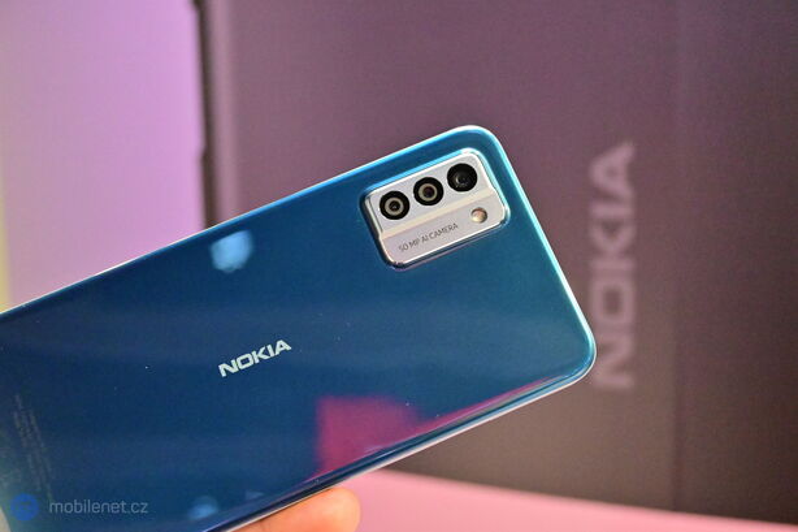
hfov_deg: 45.0
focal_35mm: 44
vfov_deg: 30.8
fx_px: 964
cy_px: 266
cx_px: 399
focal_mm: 29
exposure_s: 1/400
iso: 5600
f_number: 4.8
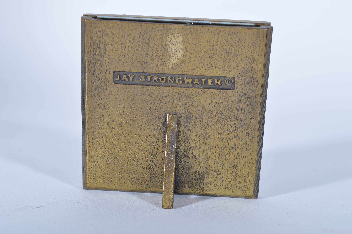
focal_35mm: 69
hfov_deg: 29.3
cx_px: 176
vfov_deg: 19.7
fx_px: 674
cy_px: 117
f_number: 11
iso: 100
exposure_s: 1/160
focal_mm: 46
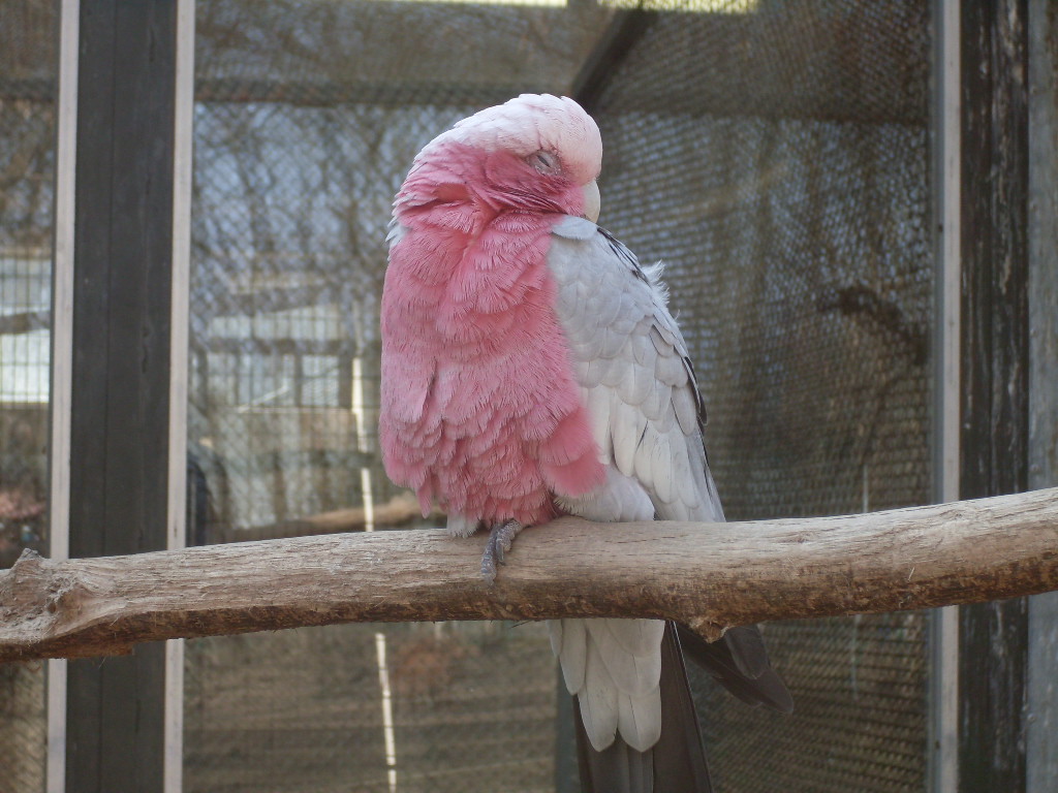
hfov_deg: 17.3
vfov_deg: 13.0
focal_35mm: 114
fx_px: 3484
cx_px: 529
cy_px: 396
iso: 100
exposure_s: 1/90
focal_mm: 18.9
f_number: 5.2
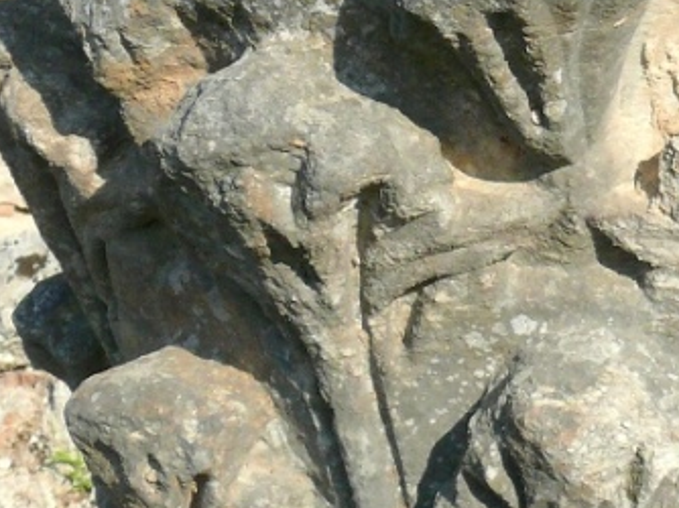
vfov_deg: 7.4
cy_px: -120
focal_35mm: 198
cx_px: 1193
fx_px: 3881
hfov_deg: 9.5
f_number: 5.6
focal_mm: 10.2
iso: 100
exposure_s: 1/250
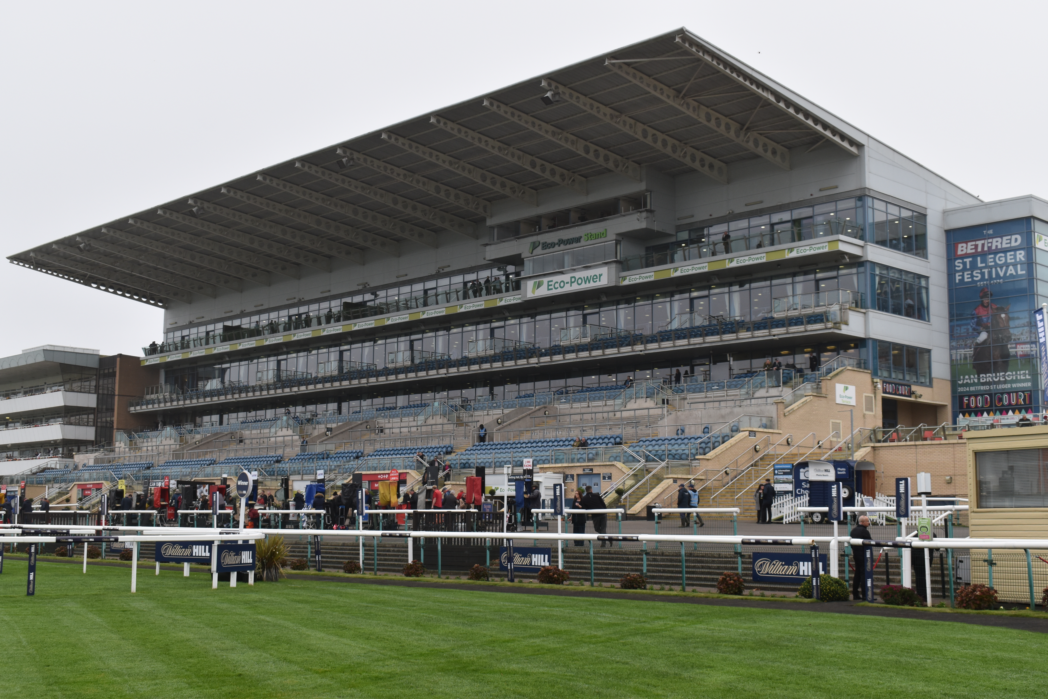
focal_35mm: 45
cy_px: 350
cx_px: 524
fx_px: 1310
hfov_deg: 43.6
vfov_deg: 29.9
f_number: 8
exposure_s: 1/250
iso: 320
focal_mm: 30
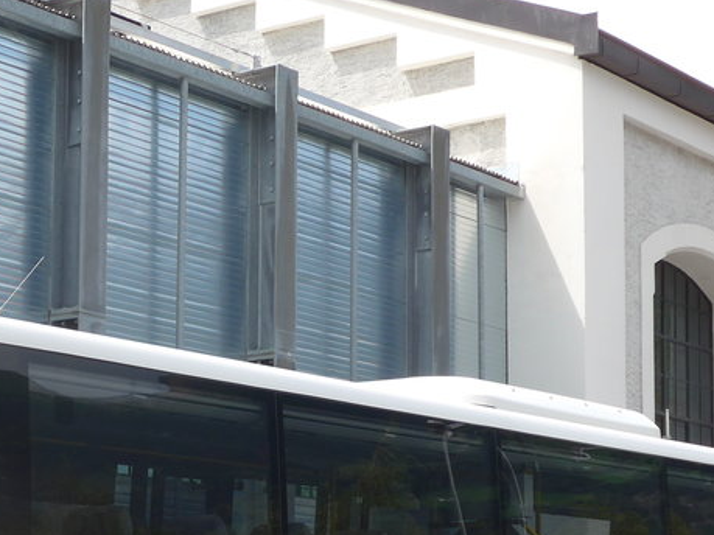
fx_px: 2103
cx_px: 114
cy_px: 445
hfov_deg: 19.0
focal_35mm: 102
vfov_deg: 14.4
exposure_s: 1/1000
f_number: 2.8
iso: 80
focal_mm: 8
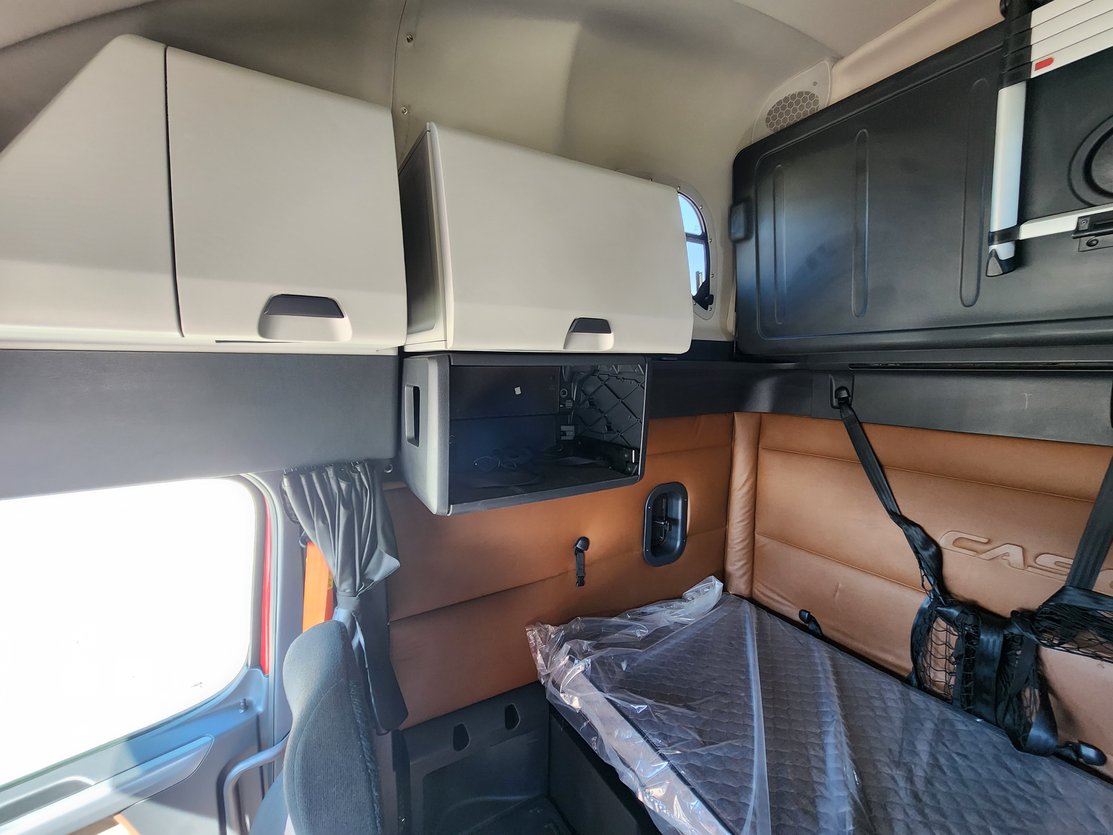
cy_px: 418
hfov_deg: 106.2
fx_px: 418
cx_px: 556
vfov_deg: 89.9
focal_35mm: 13
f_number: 2.2
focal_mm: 2.2
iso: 250
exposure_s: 1/60
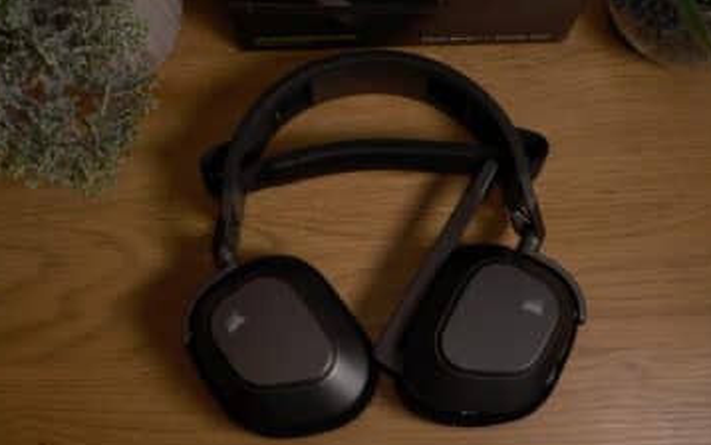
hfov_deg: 49.3
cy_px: 256
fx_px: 775
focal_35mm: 40
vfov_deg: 32.0
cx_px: 361
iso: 320
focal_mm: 24.2
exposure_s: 1/105
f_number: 7.1
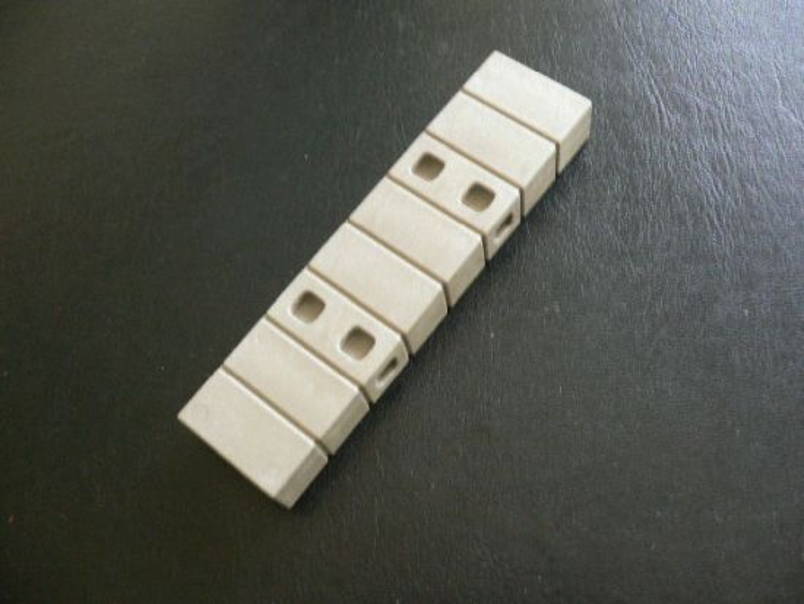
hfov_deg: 52.6
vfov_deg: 40.7
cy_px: 302
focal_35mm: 35
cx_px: 402
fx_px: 813
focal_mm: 5.8
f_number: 2.8
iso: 200
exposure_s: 1/8
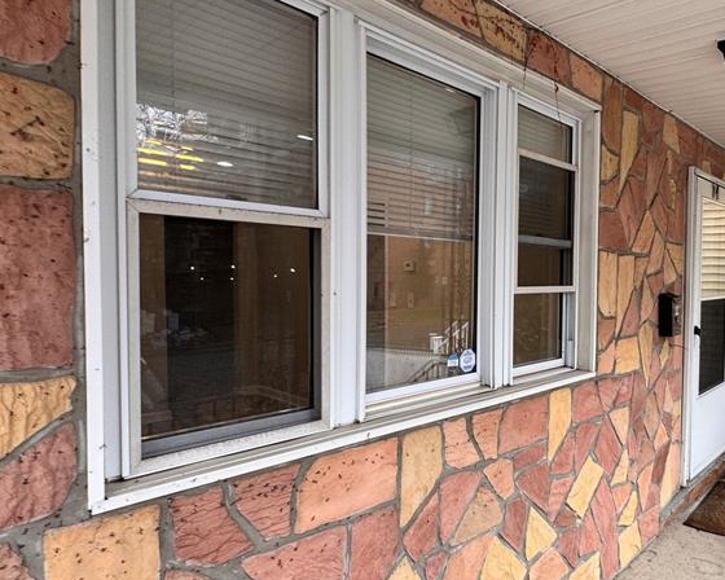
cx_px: 497
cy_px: 298
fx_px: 536
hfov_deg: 65.8
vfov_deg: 56.8
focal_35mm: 25
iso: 64
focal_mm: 2.22
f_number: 2.2
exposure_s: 1/120
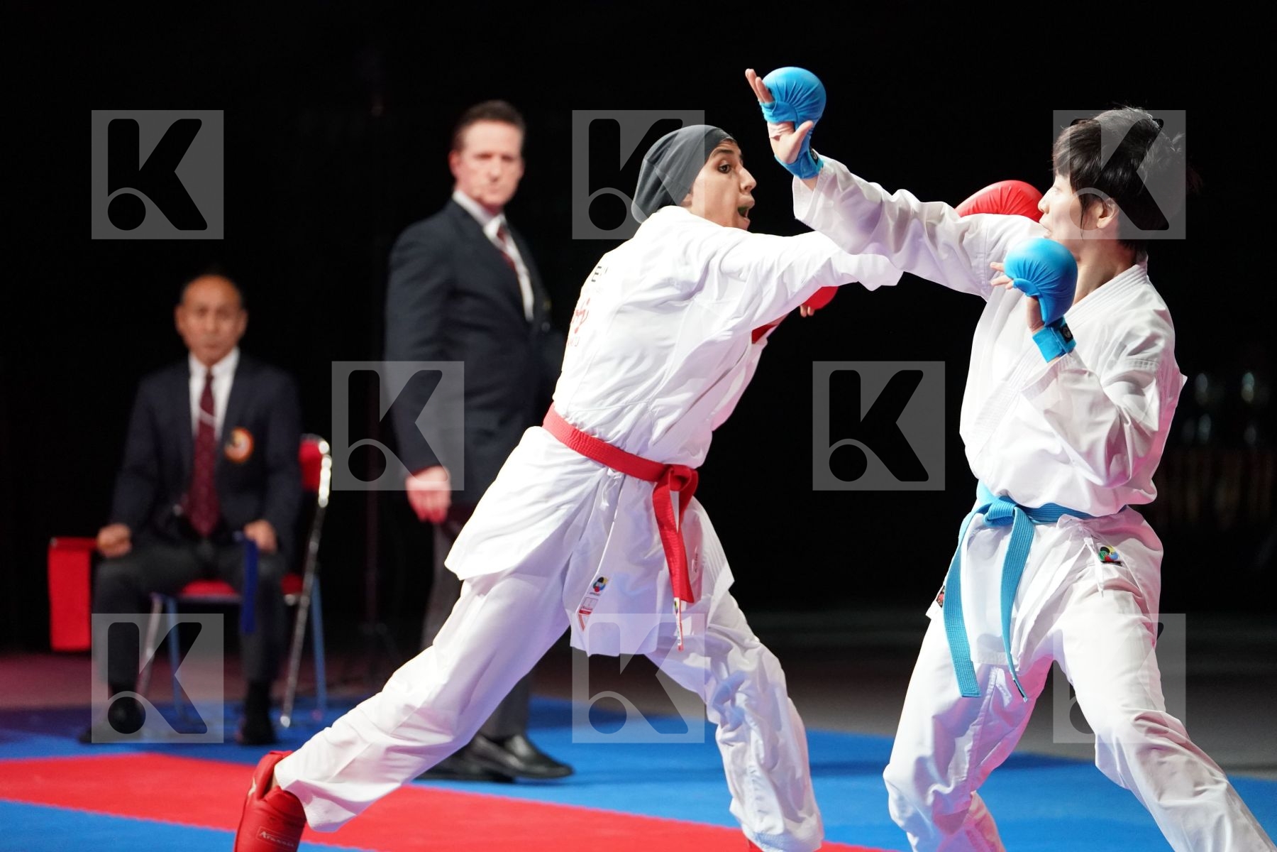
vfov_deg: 9.0
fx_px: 5391
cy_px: 426
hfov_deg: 13.5
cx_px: 638
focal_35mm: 152
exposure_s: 1/1000
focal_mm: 152
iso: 6400
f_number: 2.8
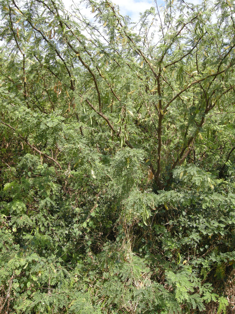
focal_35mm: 35
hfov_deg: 40.7
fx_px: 317
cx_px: 118
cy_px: 157
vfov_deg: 52.6
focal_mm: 7.5
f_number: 4.8
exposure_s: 1/147
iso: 64
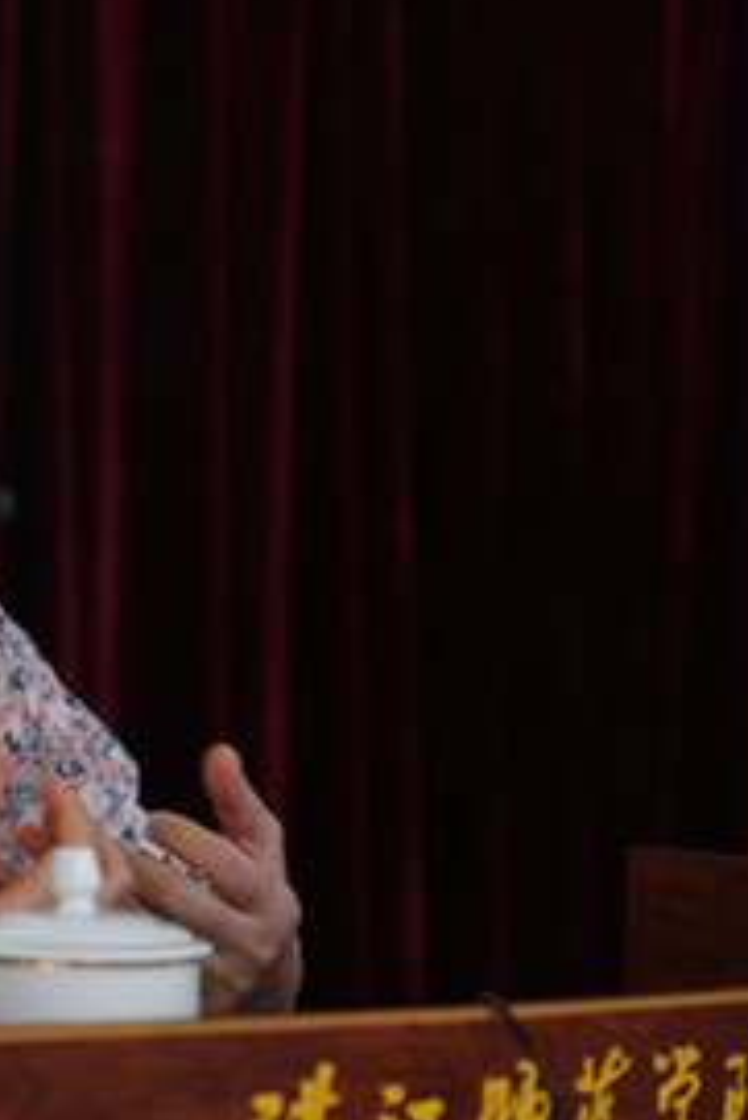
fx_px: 5167
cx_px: -293
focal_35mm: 166
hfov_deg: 8.1
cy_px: 461
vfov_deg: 12.4
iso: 800
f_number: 2.8
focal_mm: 50
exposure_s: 1/60
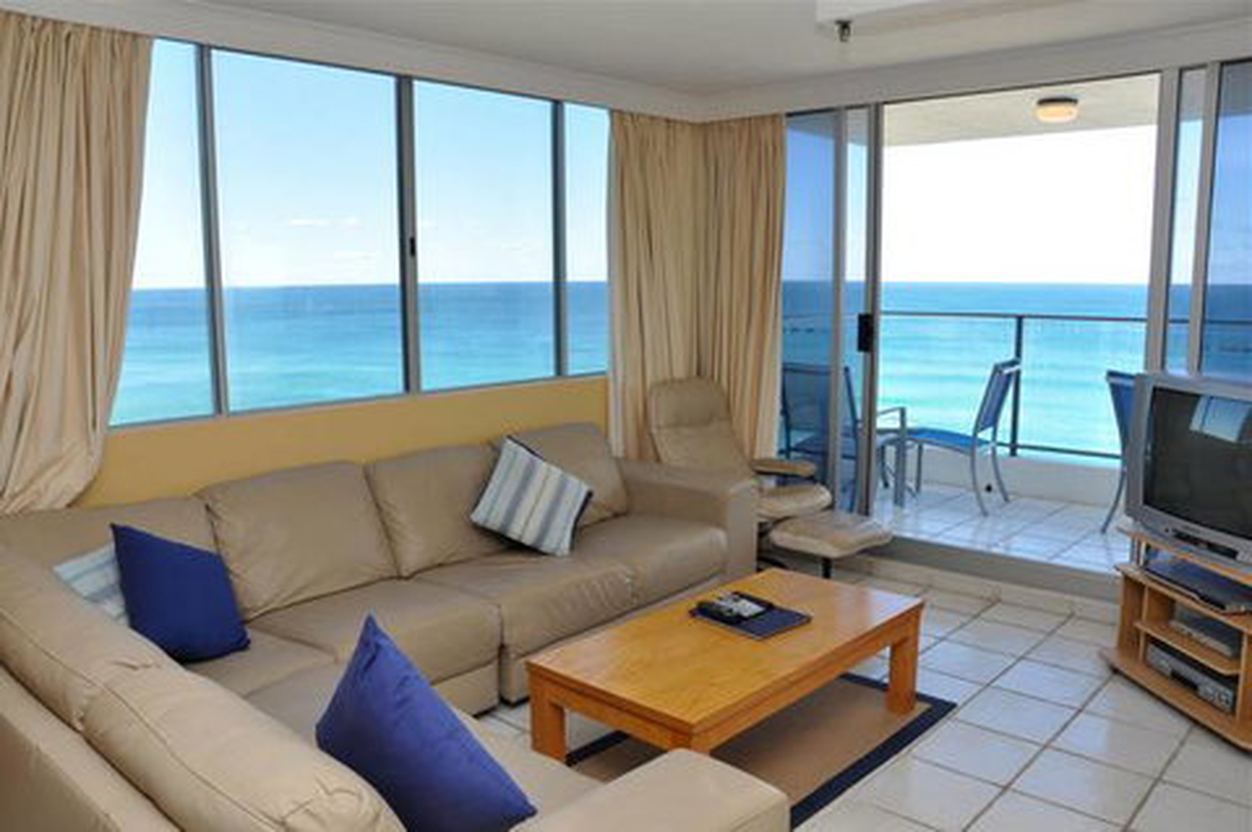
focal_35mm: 27
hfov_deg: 67.4
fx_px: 938
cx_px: 626
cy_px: 416
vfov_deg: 47.8
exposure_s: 1/40
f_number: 11
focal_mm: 18
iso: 200
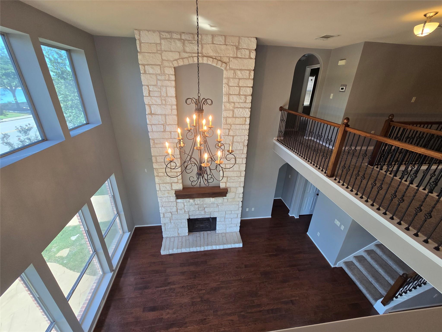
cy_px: 166
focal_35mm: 13
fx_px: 166
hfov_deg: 106.2
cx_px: 221
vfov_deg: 89.9
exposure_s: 1/60
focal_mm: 2.2
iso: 80
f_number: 2.2
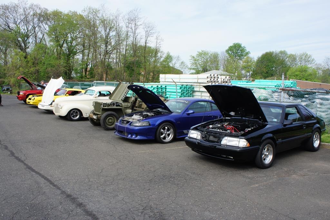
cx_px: 165
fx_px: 275
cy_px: 110
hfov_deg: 62.0
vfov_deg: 43.5
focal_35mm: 30
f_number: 11
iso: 200
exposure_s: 1/100
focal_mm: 20
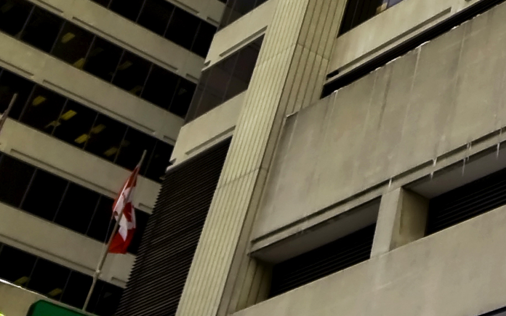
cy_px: -192
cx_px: 625
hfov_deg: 23.4
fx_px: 1103
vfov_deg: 14.9
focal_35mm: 80
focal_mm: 14
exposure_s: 1/640
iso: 200
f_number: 3.5
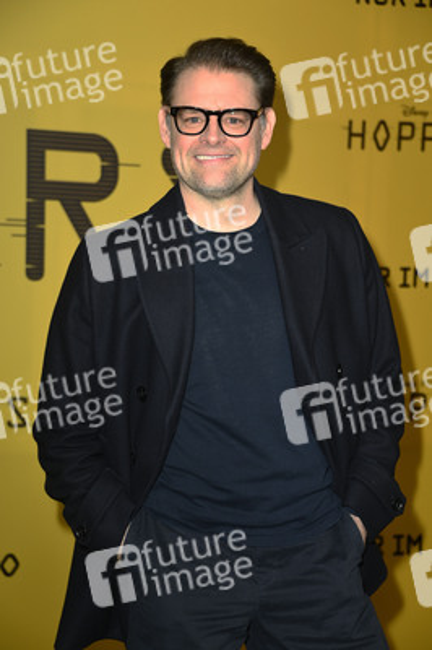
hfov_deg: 15.2
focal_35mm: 90
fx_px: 1623
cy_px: 325
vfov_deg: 22.6
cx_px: 216
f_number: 5.6
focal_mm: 90
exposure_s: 1/250
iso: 800
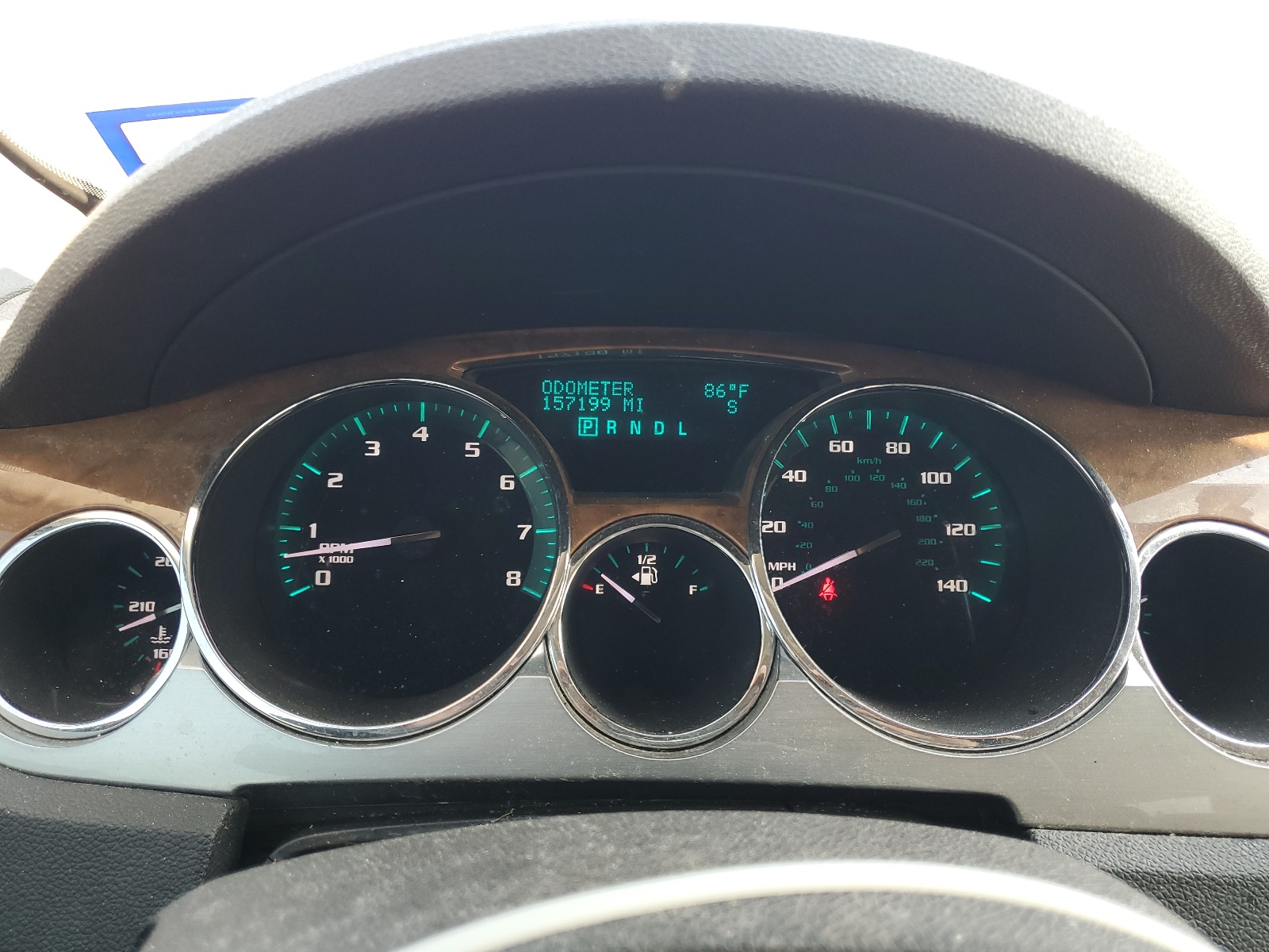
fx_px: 953
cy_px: 476
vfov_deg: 53.1
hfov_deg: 67.3
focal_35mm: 26
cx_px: 634
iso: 59
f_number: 1.5
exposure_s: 1/120
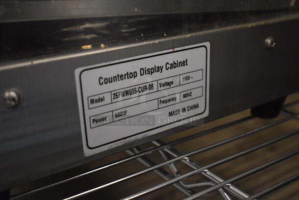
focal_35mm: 46
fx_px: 387
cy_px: 100
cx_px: 150
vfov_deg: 29.0
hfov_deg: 42.3
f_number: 4.2
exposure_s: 1/60
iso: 3200
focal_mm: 31
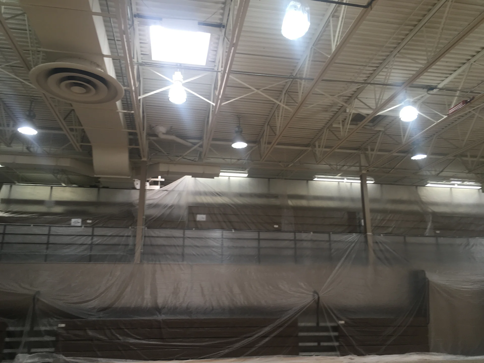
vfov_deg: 48.2
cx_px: 242
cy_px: 182
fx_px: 405
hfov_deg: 61.7
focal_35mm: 29
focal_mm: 4.15
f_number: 2.2
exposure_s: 1/40
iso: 25
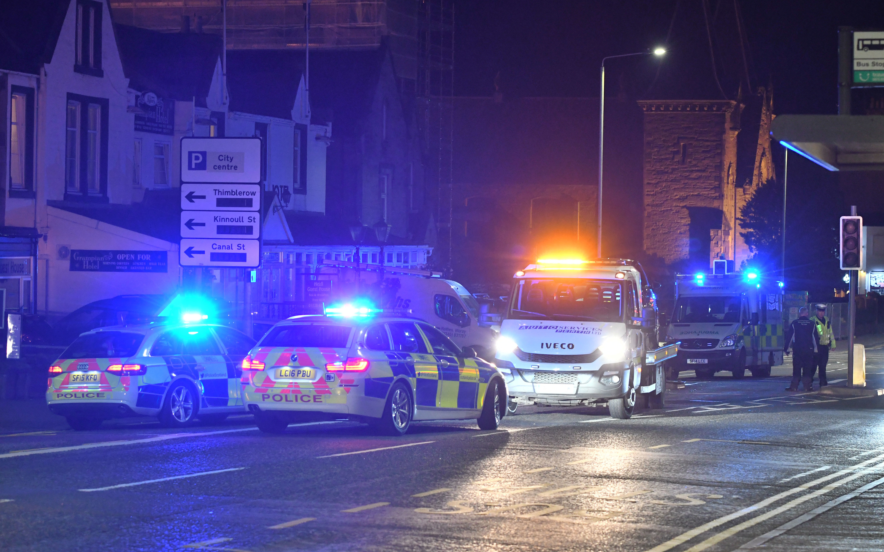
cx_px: 439
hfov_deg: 19.3
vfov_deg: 12.1
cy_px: 276
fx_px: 2602
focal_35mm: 108
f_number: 4
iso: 2000
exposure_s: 1/40
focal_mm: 70
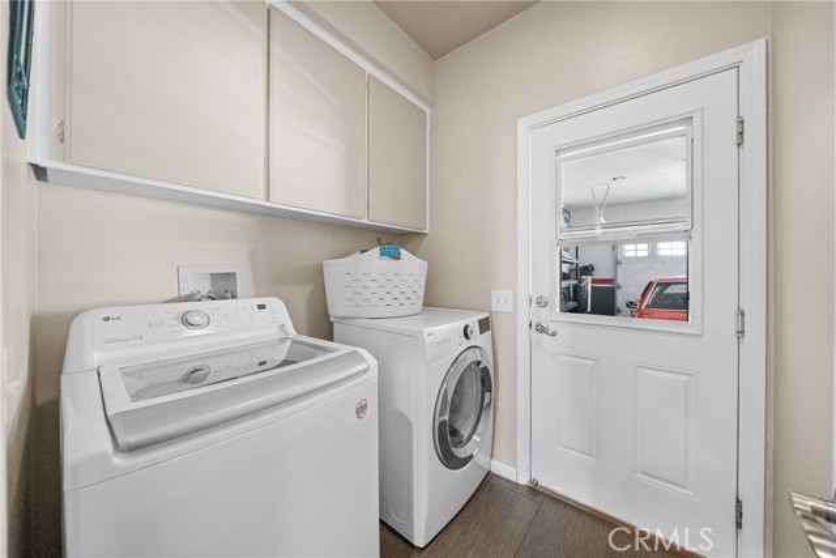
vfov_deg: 90.0
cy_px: 279
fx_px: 279
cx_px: 418
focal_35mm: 12
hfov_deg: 112.6
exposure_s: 1/30
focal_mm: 12
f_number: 4
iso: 2500
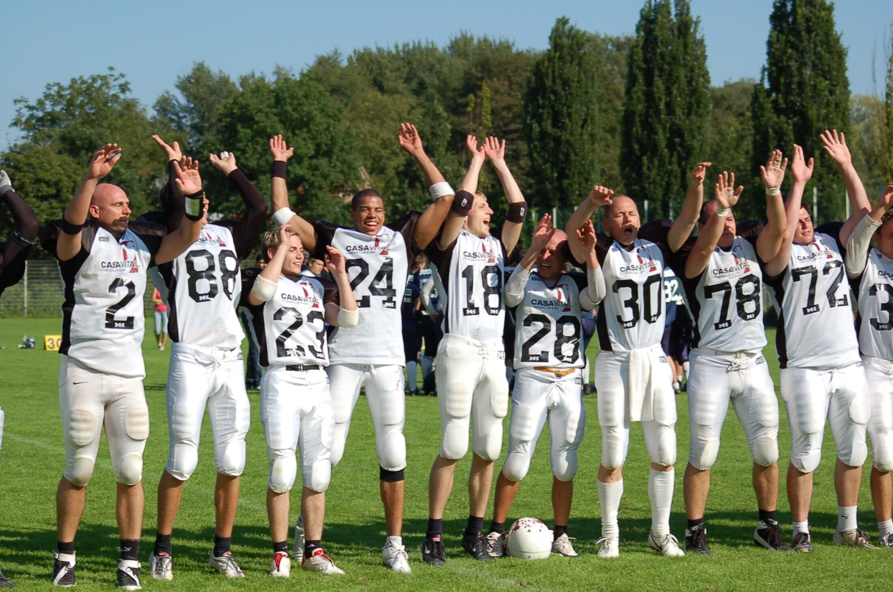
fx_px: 2600
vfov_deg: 13.0
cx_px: 446
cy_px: 296
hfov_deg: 19.5
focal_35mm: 105
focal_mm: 70
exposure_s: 1/1250
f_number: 5
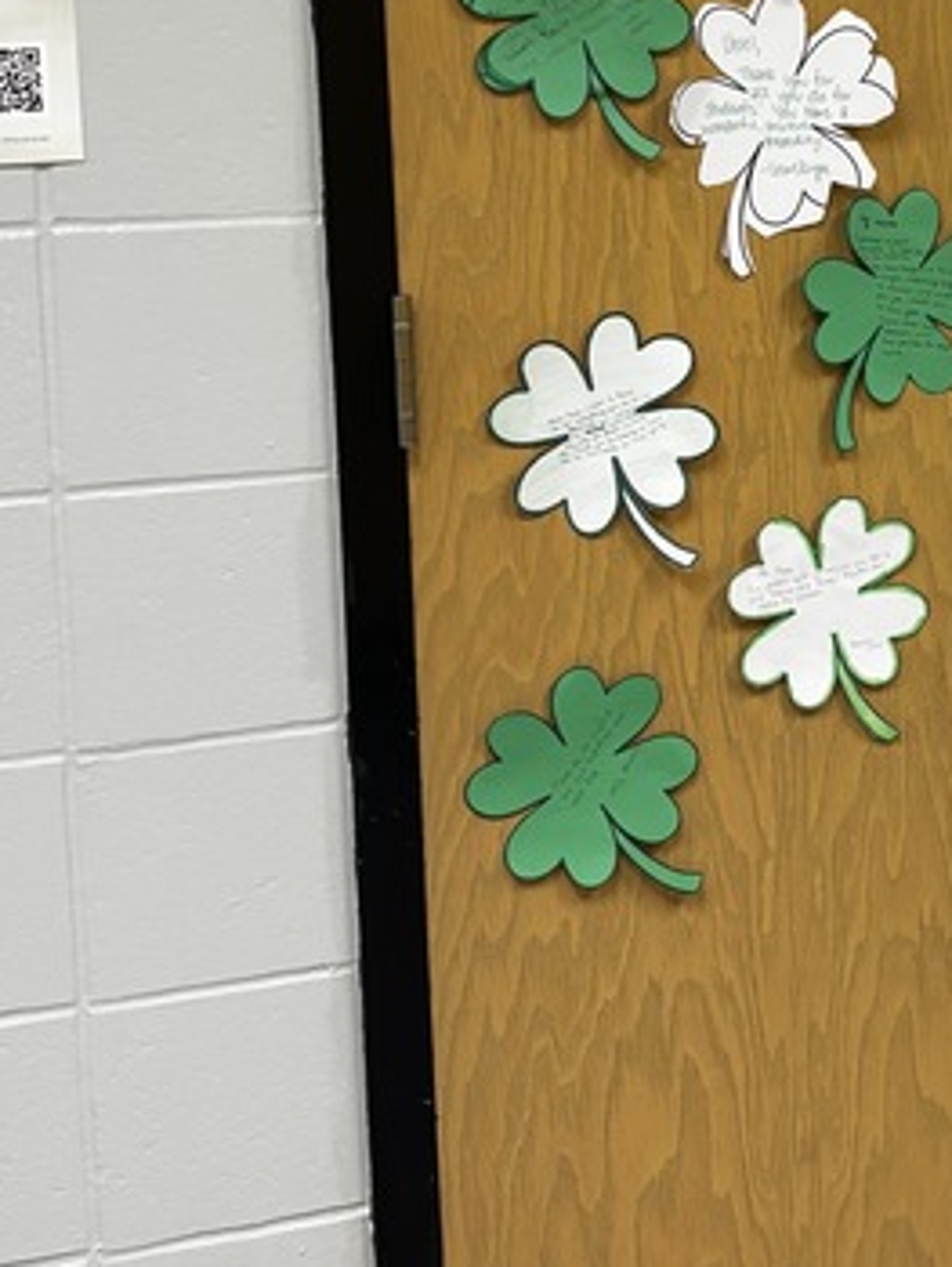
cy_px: 243
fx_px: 2783
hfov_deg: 18.7
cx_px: 1032
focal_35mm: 76
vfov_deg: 25.2
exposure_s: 1/60
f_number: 1.6
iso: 100
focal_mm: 5.96
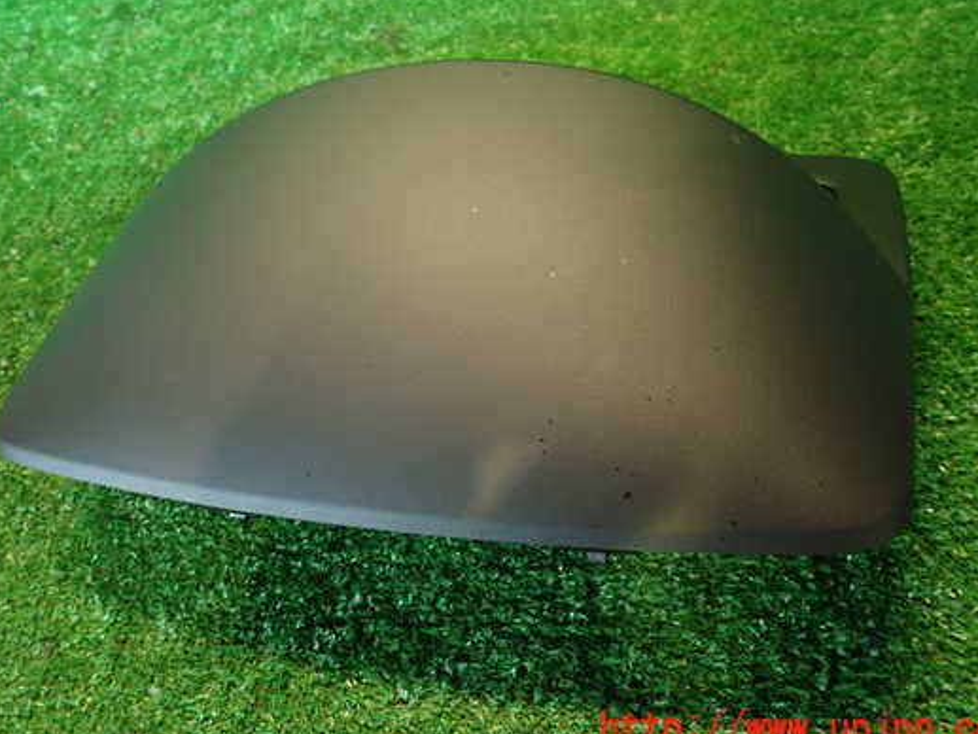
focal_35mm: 29
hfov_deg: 61.6
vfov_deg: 48.2
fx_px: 820
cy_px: 327
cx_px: 460
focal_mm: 4.5
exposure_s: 1/30
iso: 250
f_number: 2
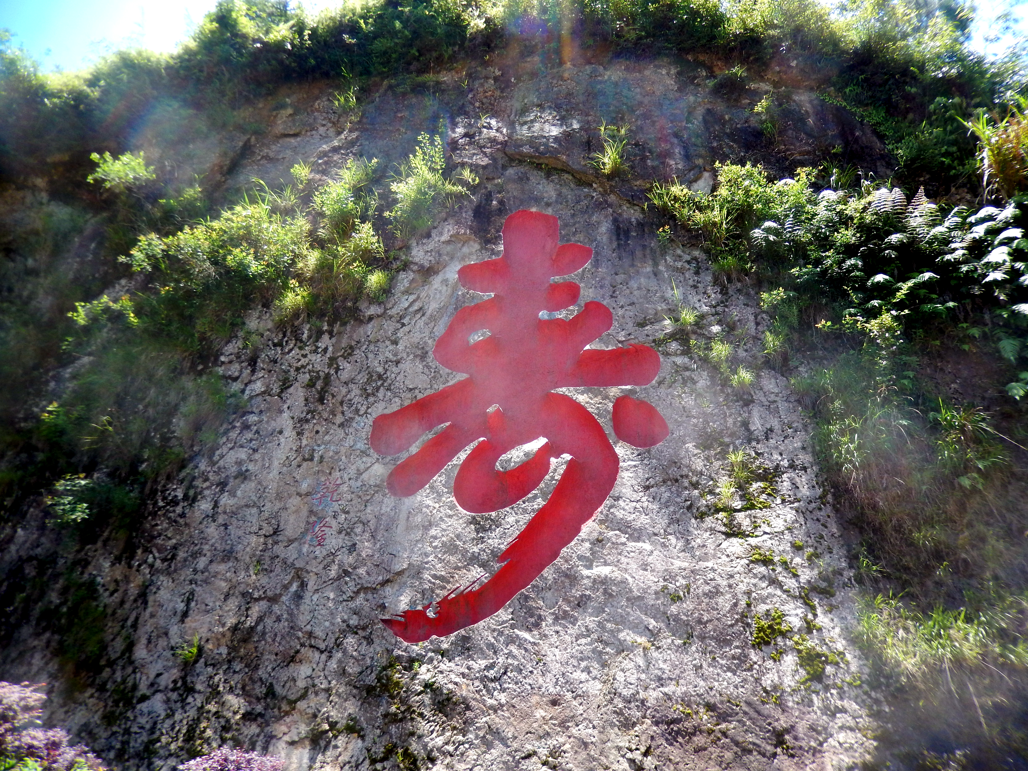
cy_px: 386
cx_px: 514
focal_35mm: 25
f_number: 3.4
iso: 125
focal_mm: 4.5
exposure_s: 1/400
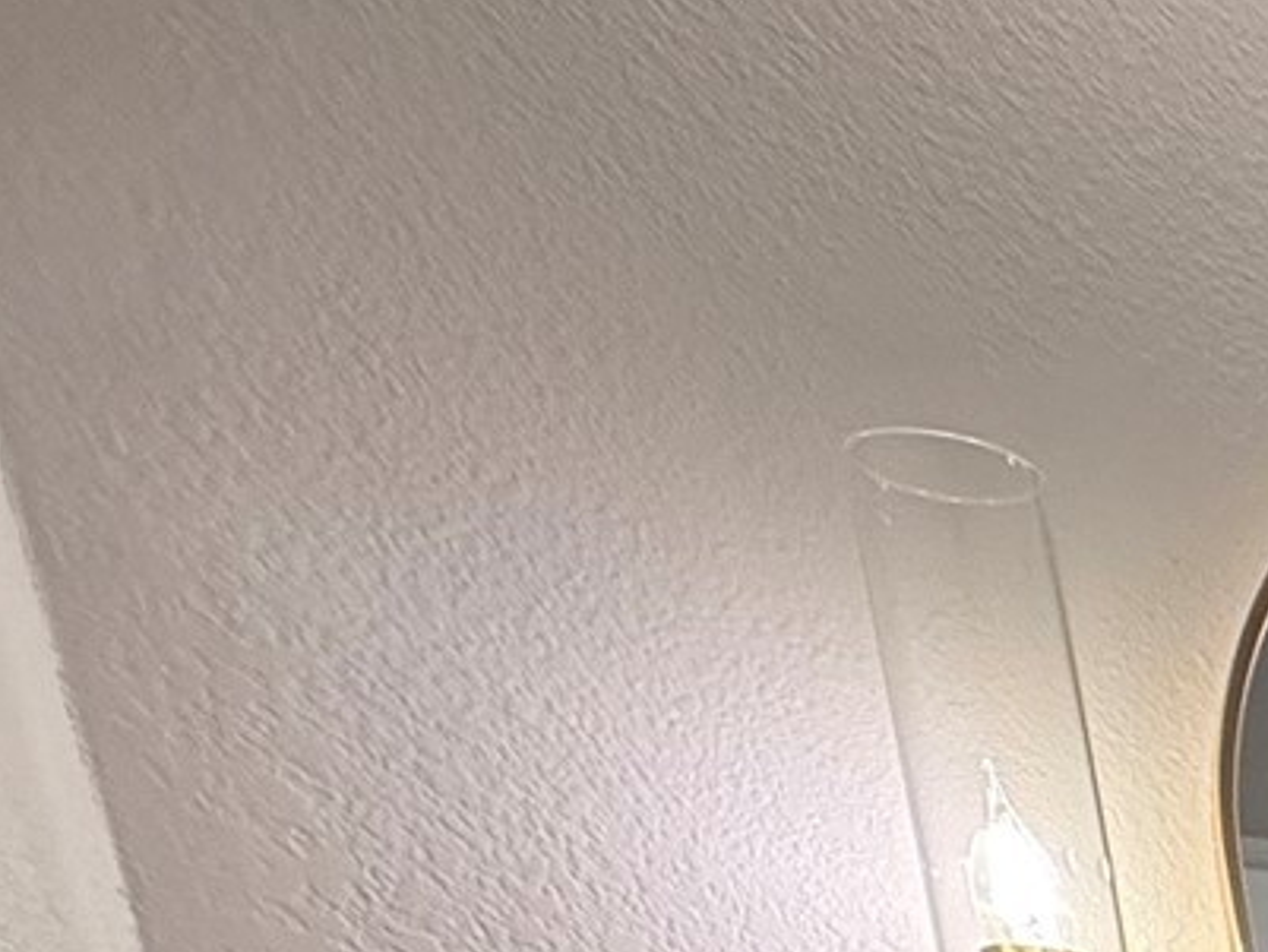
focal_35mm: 67
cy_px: 2154
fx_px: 2455
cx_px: 2644
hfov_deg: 17.9
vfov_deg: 15.2
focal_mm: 2.22
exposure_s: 1/120
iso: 160
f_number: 2.2
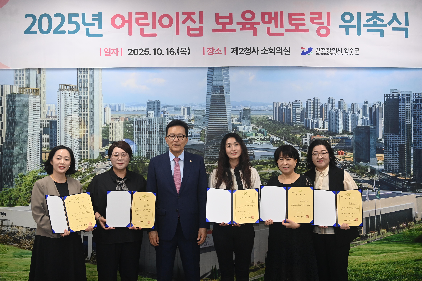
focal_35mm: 44
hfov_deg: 44.5
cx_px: 211
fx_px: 516
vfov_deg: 30.5
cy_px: 140
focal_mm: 44
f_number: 4
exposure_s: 1/250
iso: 1600
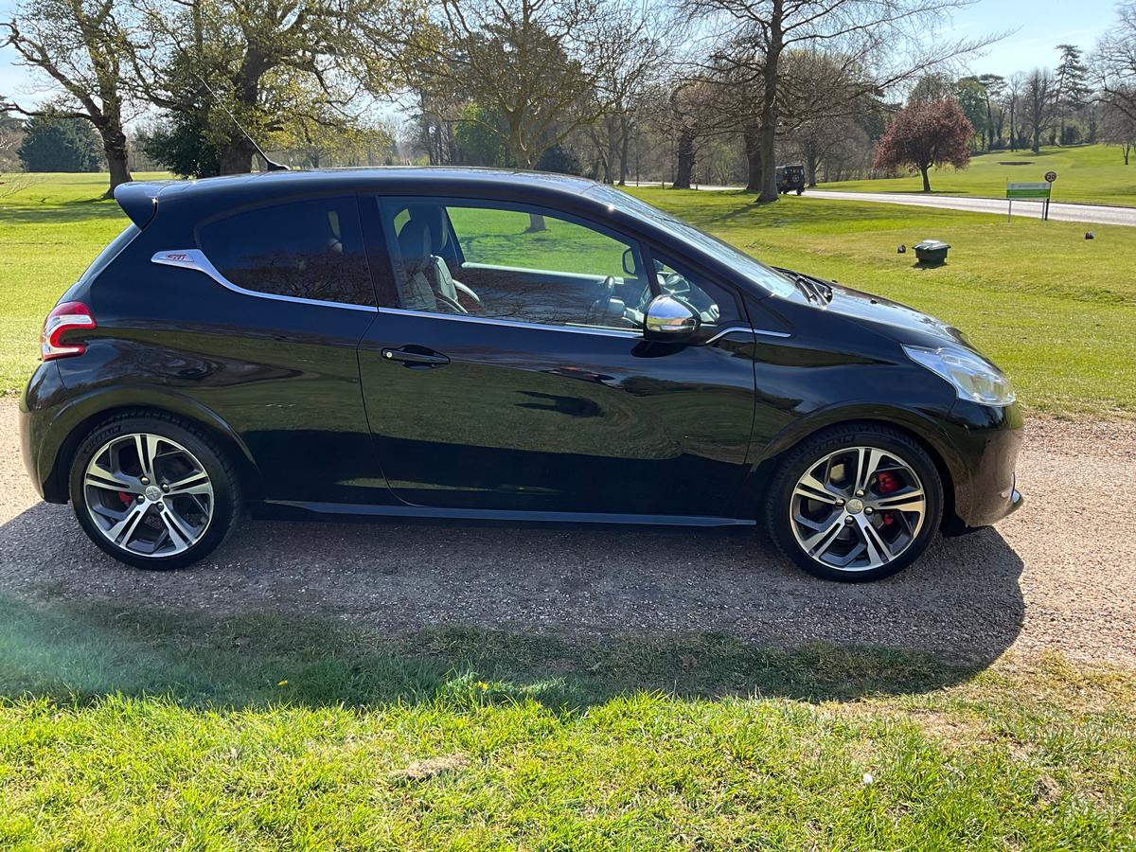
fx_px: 952
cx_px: 568
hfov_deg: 61.7
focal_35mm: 29
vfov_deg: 48.2
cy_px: 426
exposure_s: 1/473
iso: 25
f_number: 1.8
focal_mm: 3
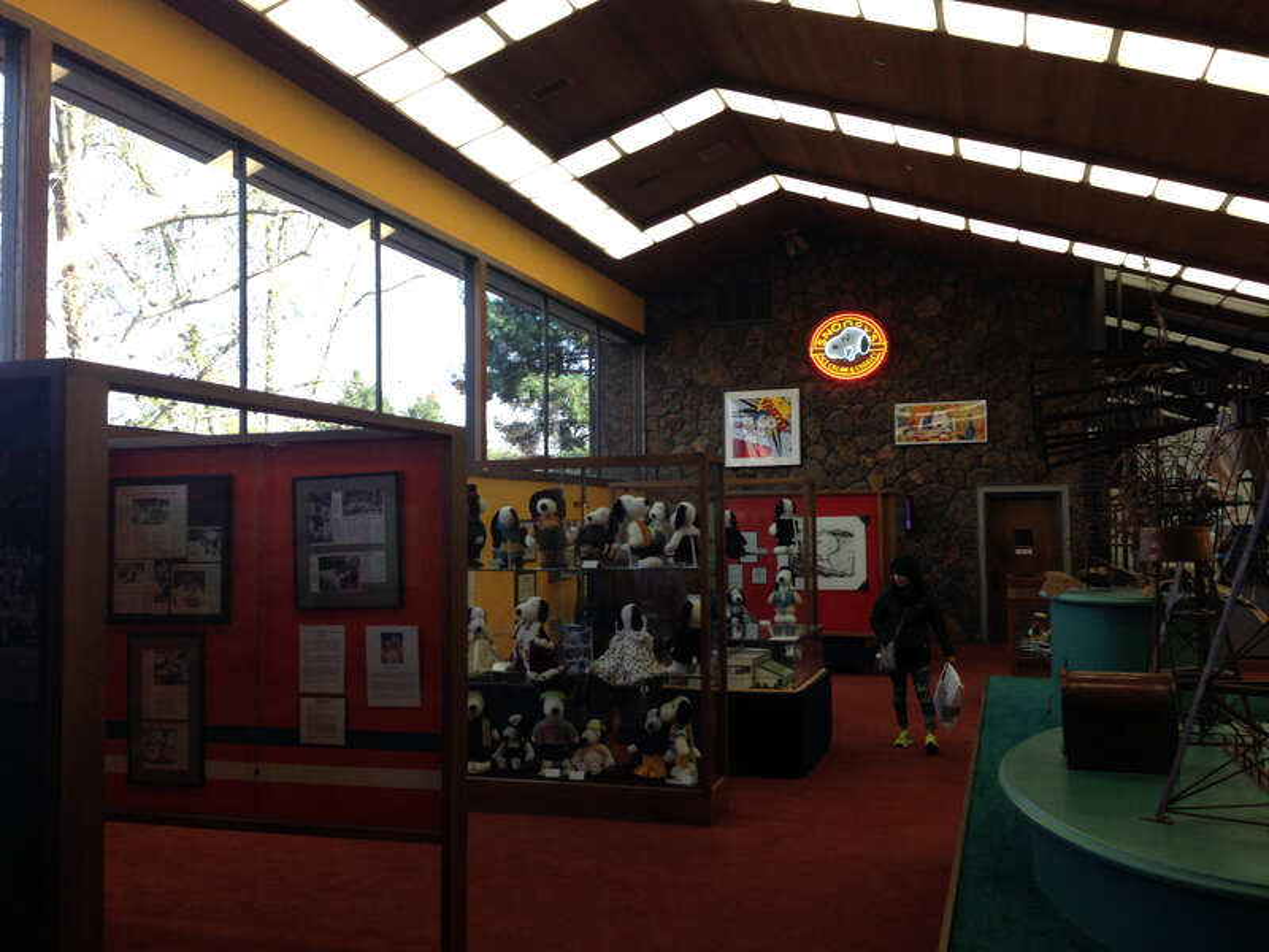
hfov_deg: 55.4
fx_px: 1210
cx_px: 634
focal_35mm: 33
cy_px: 476
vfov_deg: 42.9
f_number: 2.4
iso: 64
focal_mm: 4.12
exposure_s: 1/60
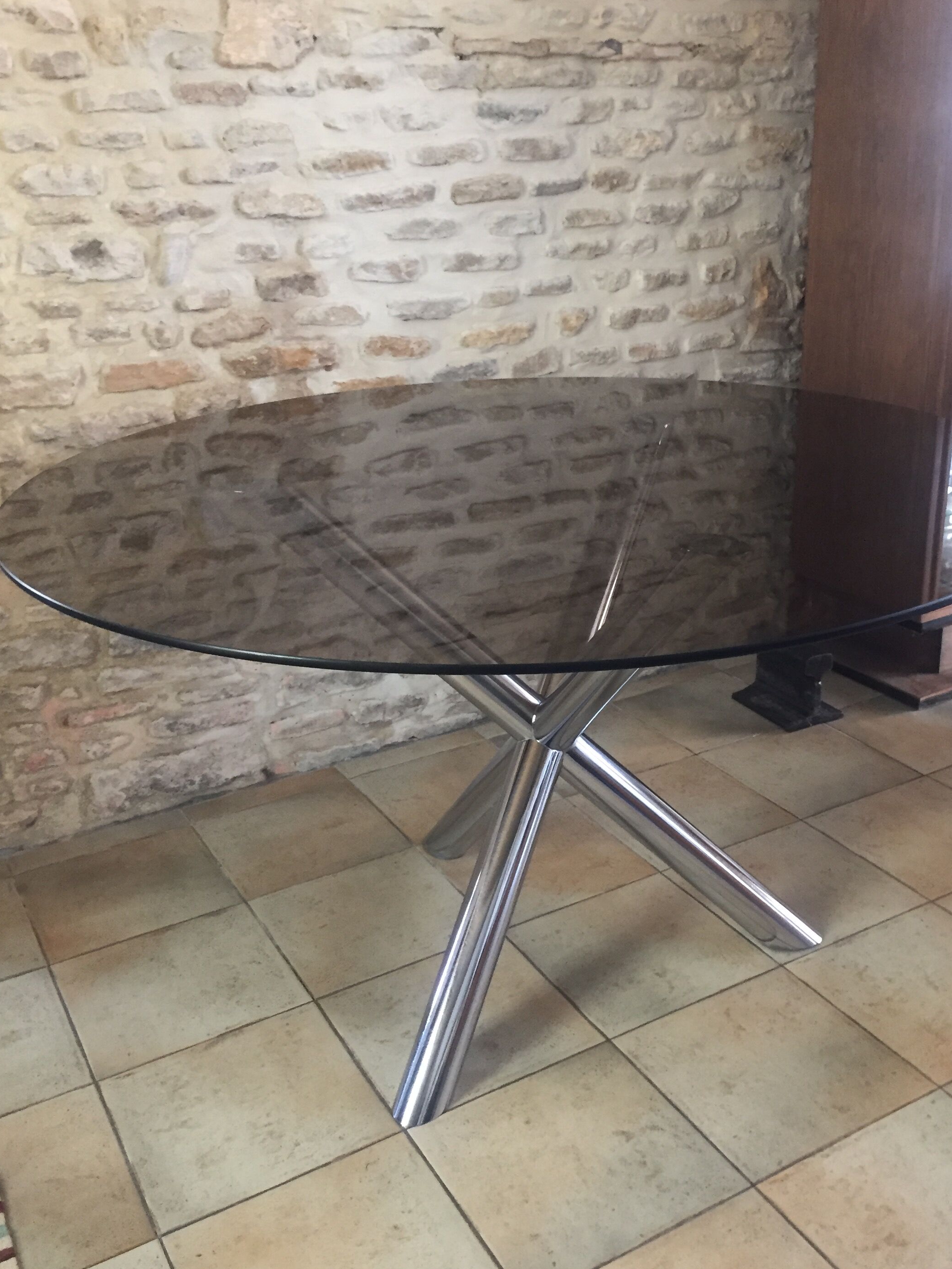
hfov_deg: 41.7
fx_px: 1247
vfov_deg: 53.9
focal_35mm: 34
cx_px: 555
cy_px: 655
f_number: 2.2
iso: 250
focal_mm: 4.15
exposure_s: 1/33
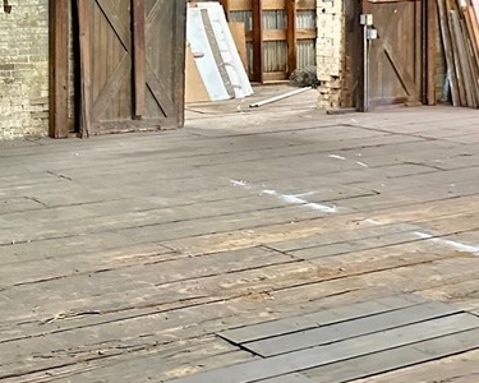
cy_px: 26
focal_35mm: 64
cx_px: -160
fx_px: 907
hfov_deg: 25.2
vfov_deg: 23.1
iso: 800
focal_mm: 6.86
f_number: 1.78
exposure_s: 1/40
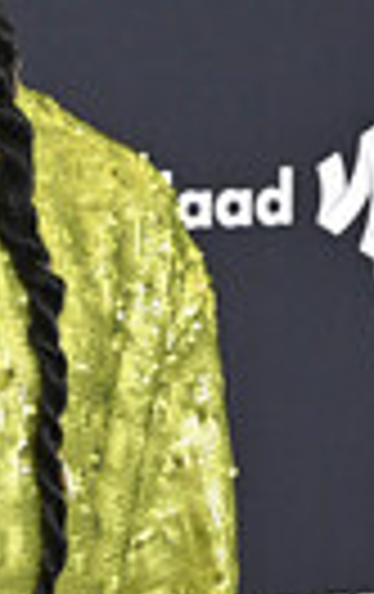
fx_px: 3345
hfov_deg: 6.3
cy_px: 513
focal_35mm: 206
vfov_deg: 10.1
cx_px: -162
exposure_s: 1/250
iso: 4000
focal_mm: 67
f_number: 5.6
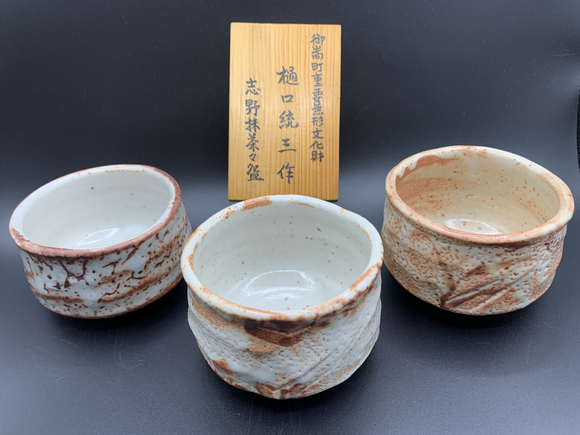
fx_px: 436
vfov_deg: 53.1
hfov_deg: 67.3
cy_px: 218
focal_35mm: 26
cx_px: 290
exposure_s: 1/121
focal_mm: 4.25
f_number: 1.8
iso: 80
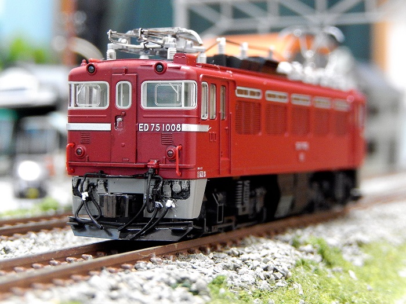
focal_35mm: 95
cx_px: 203
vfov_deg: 15.6
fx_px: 1114
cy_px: 152
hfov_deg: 20.7
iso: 800
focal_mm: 17
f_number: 5.2
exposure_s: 1/5
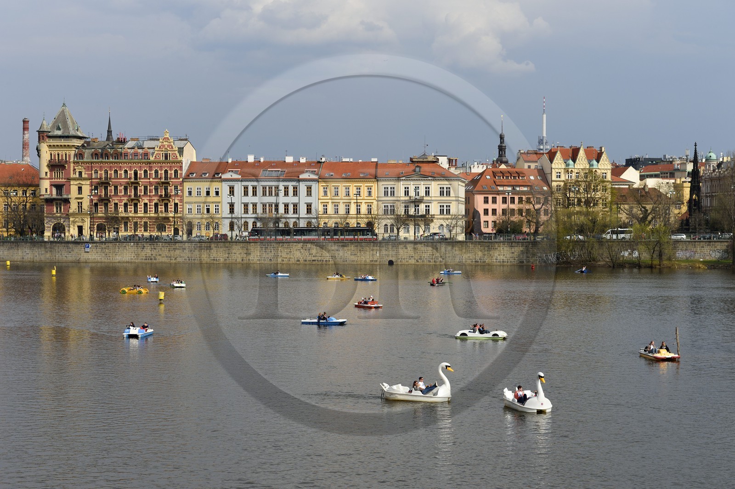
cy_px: 244
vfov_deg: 19.4
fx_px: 1428
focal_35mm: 70
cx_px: 368
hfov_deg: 28.9
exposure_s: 1/250
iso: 200
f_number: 13
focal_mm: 70
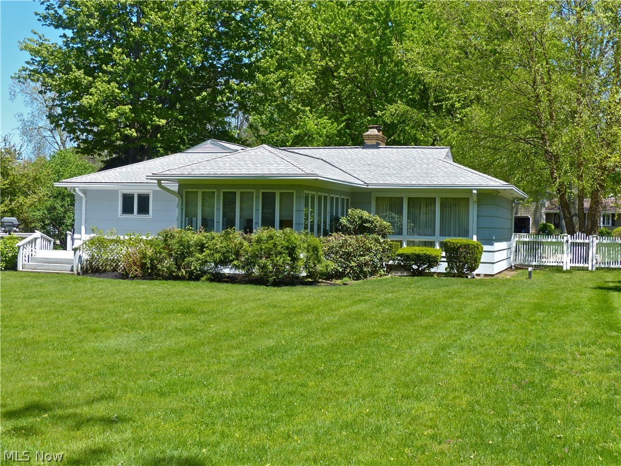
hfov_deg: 42.1
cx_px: 310
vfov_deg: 32.2
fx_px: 807
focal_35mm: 45
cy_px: 233
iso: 100
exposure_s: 1/640
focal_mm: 8.1
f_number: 3.5
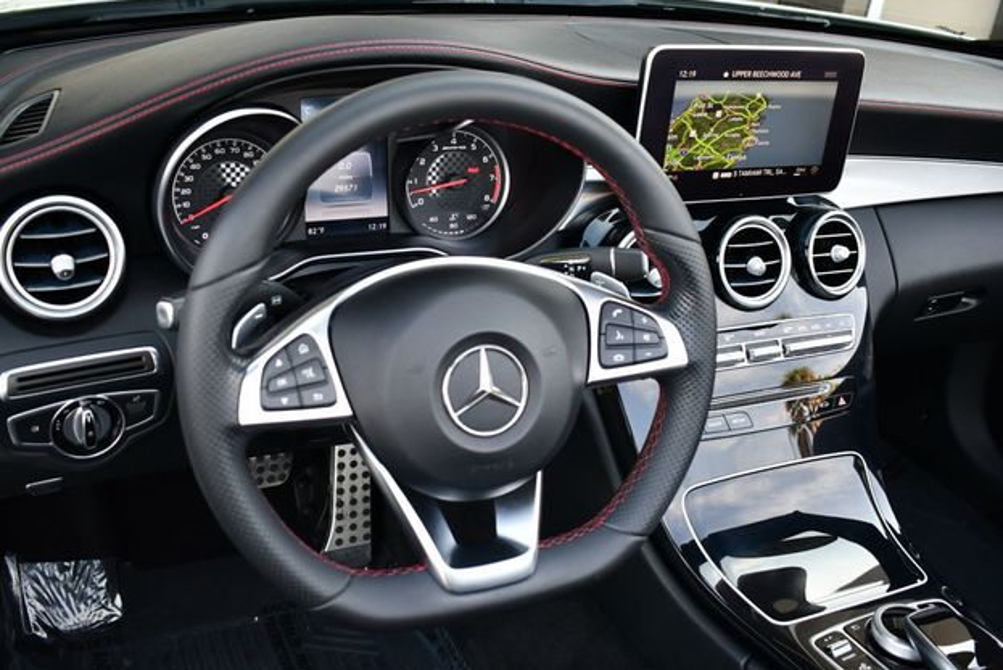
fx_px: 1031
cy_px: 327
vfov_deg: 36.0
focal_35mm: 37
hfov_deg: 51.9
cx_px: 489
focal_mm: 18
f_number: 3.5
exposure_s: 1/250
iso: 400
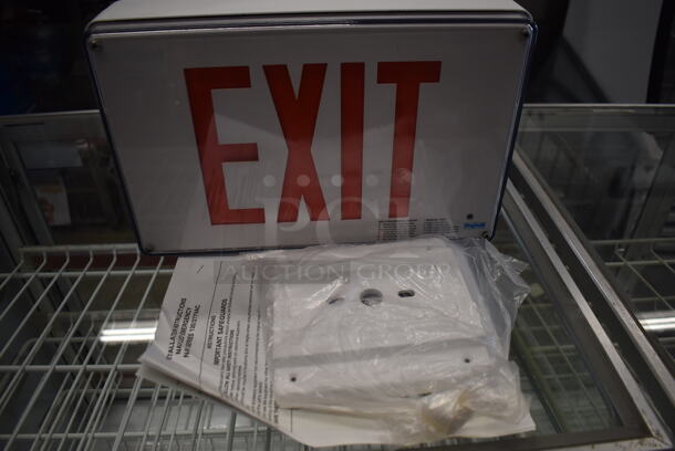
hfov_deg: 67.3
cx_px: 338
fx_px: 507
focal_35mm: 27
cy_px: 226
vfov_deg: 48.0
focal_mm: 18
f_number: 3.5
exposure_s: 1/250
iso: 560
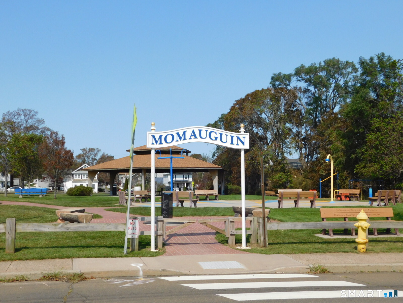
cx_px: 202
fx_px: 524
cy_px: 152
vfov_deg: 32.2
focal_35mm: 45
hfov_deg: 42.1
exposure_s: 1/400
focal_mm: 8
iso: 125
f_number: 7.4
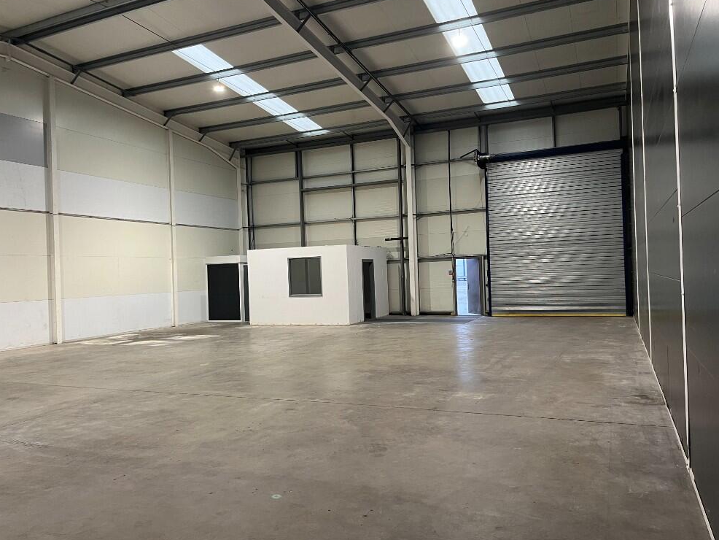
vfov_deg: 51.4
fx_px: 561
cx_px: 369
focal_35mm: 27
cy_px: 269
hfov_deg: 65.3
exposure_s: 1/63
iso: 125
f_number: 1.6
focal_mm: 5.1
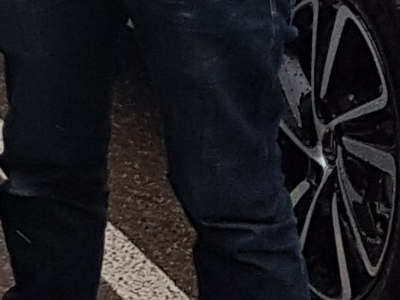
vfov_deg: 7.2
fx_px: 2322
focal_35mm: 201
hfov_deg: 8.7
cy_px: -170
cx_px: -655
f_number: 1.7
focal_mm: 4.2
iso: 64
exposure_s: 1/100
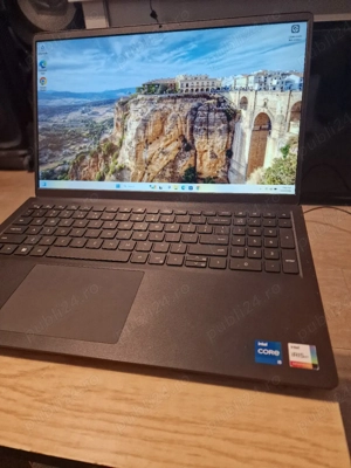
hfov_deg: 58.9
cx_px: 176
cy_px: 234
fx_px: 311
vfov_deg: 73.9
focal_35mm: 23
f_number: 1.8
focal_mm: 6.4
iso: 400
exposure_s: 1/100
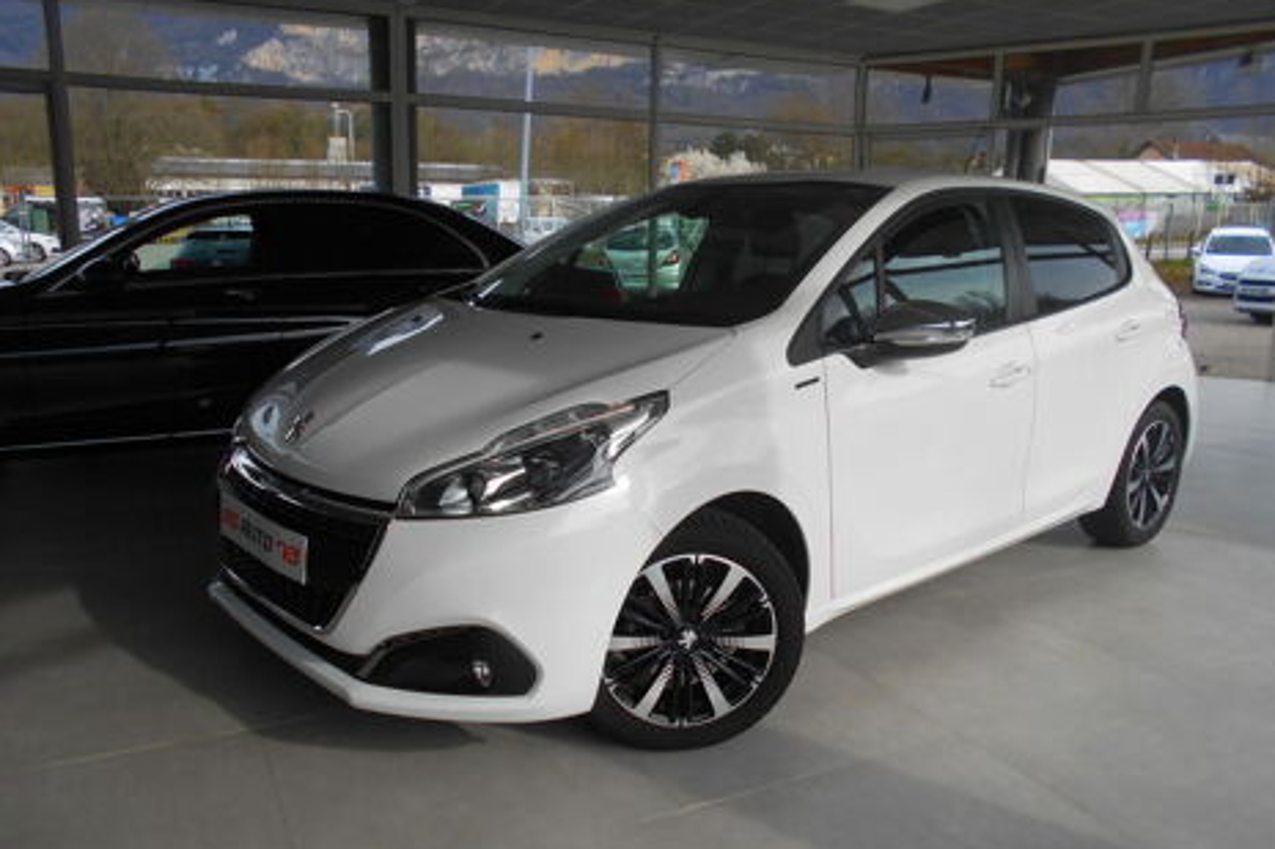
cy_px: 456
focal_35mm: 28
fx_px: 991
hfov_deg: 65.5
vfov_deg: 46.3
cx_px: 635
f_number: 3.2
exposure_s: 1/500
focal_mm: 4.6
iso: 80
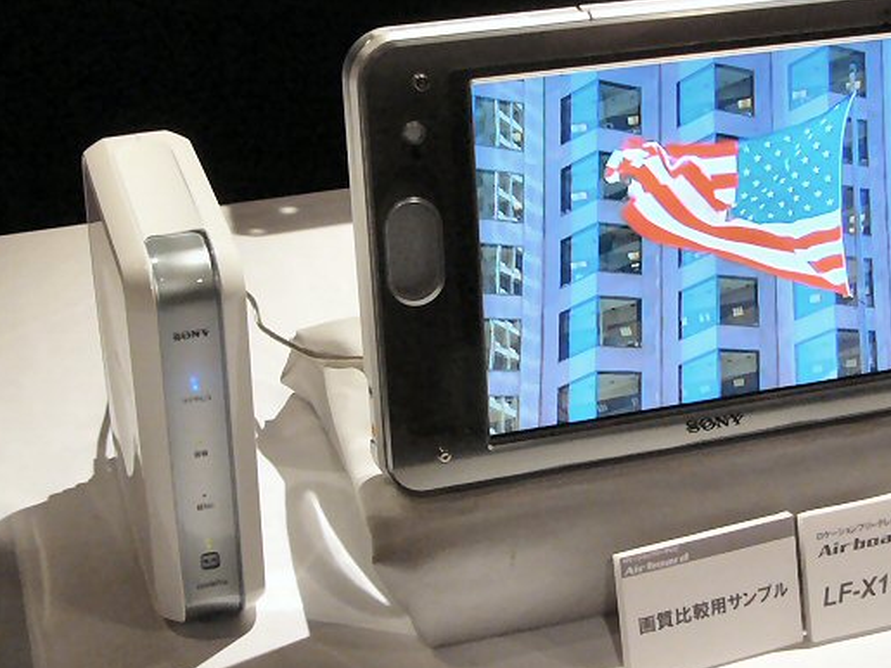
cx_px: 545
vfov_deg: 28.5
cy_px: 289
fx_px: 1312
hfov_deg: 37.3
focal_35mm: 51
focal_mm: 6.8
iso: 200
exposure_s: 1/50
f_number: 2.8
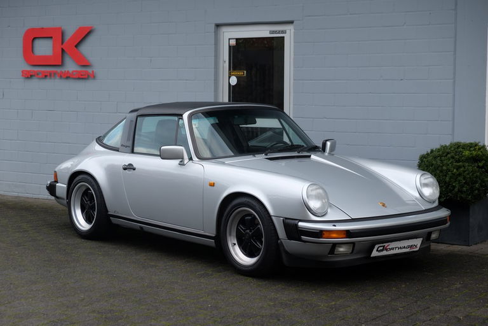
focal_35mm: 79
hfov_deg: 25.7
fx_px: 1071
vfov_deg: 17.3
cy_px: 163
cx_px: 244
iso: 200
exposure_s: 1/150
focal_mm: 52.7
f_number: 4
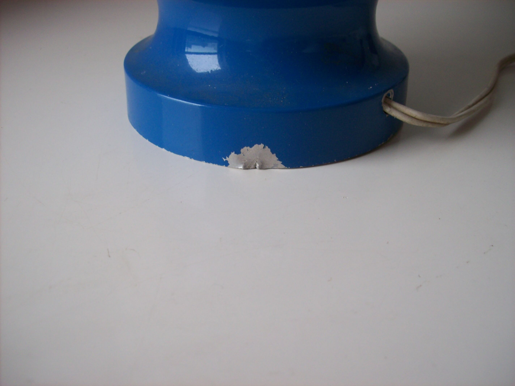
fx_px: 535
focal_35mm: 36
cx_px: 258
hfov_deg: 51.4
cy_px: 193
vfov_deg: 39.6
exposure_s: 1/77.8
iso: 80
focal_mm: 6
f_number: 2.7
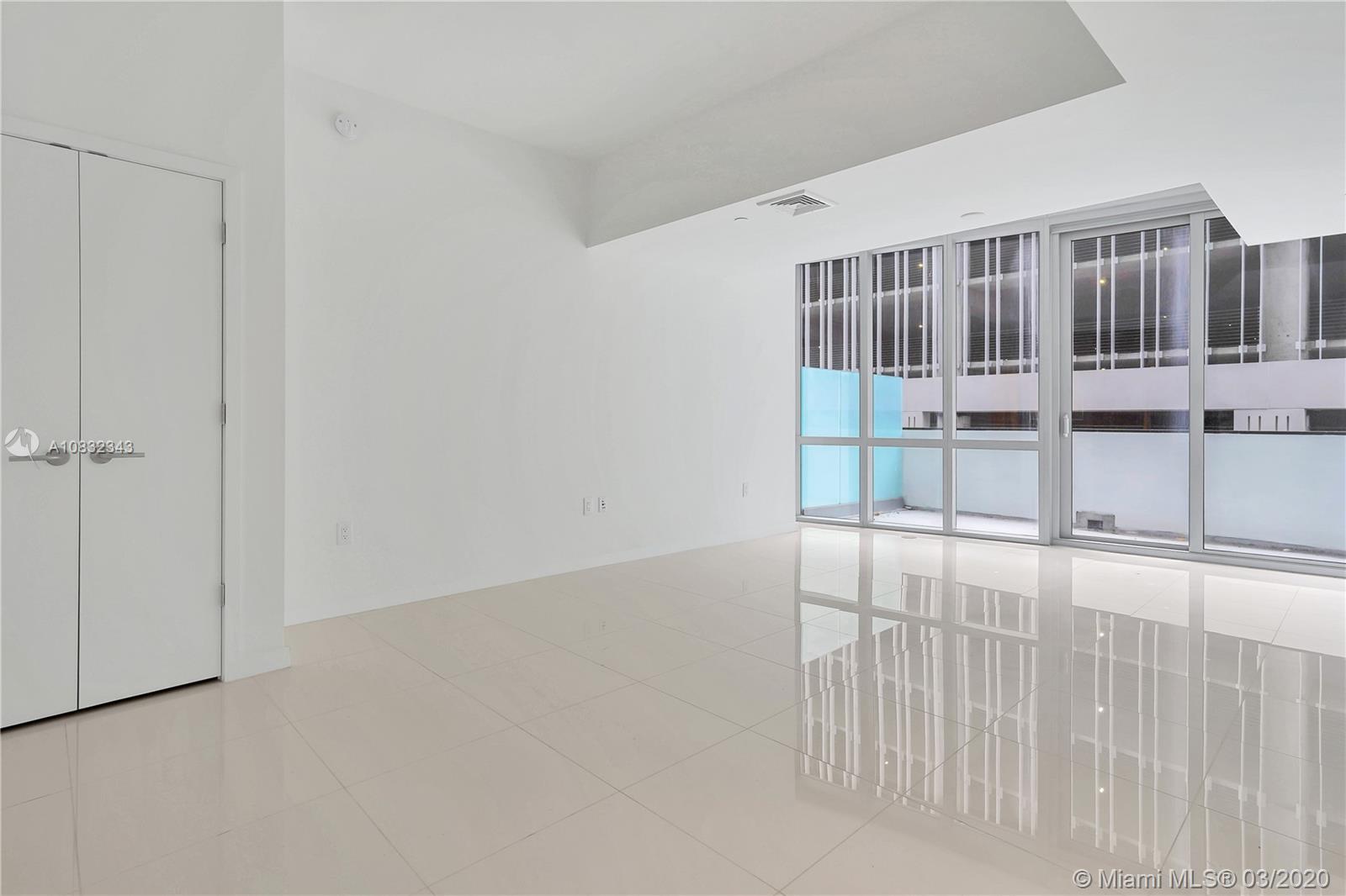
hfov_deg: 93.3
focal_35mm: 17
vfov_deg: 70.4
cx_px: 673
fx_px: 635
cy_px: 448
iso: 100
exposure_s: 1/8
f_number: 5.6
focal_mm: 17
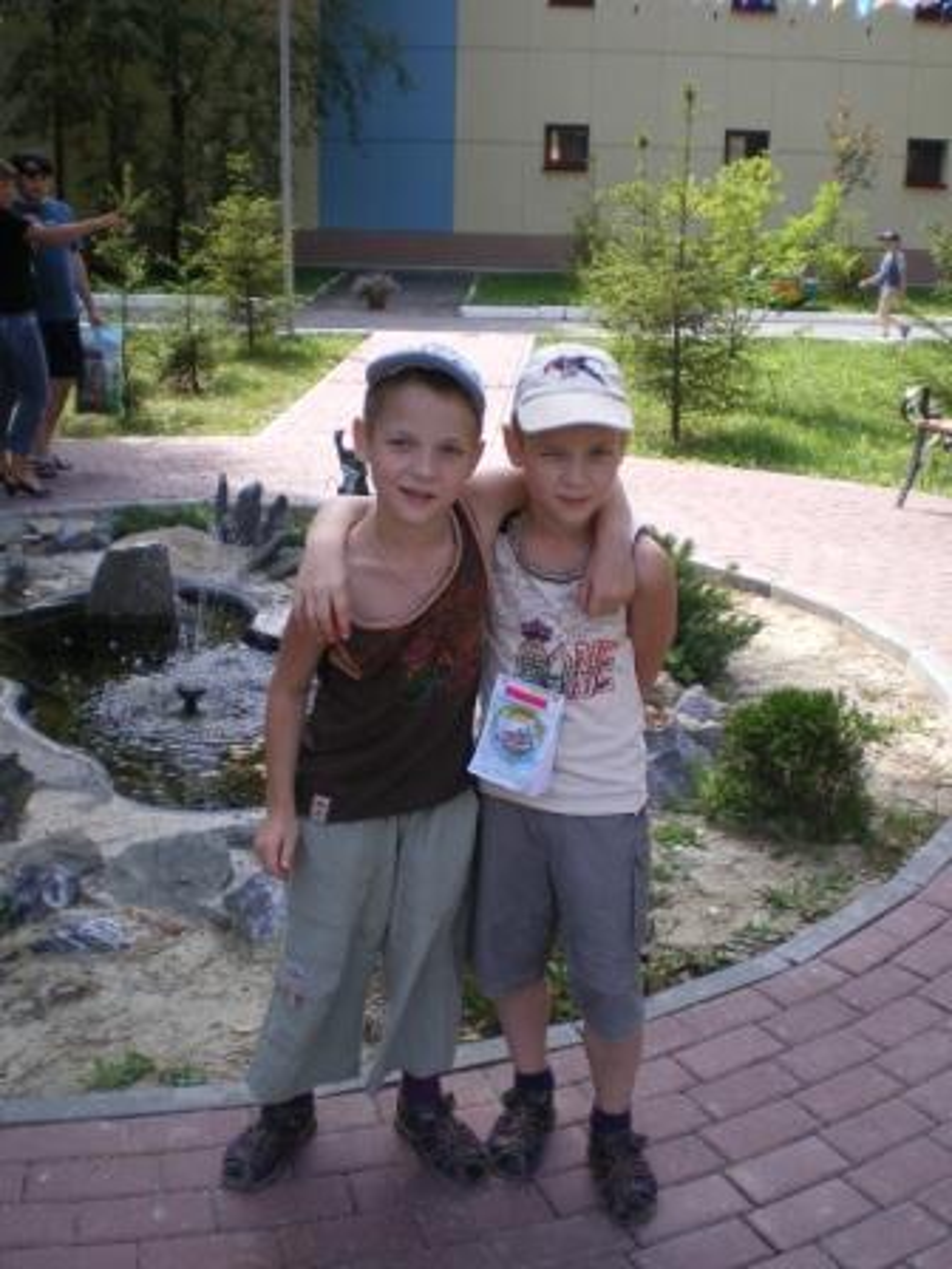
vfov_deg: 49.0
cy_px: 634
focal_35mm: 38
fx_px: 1393
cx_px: 476
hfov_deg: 37.7
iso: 64
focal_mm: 6.3
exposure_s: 1/160
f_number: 3.1
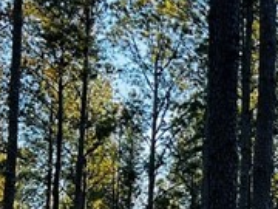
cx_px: 519
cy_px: 266
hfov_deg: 12.1
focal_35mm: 148
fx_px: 1189
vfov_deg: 9.8
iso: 50
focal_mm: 5.7
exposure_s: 1/521
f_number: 1.5
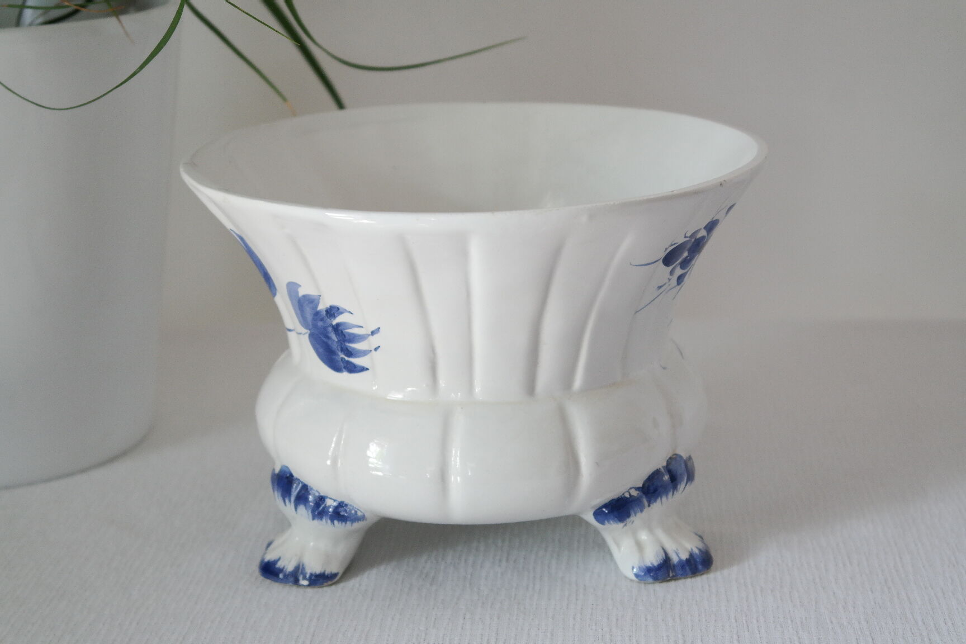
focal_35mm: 77
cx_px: 483
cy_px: 322
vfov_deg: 17.7
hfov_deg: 26.3
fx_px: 2066
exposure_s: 1/30
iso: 800
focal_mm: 50
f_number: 5.6
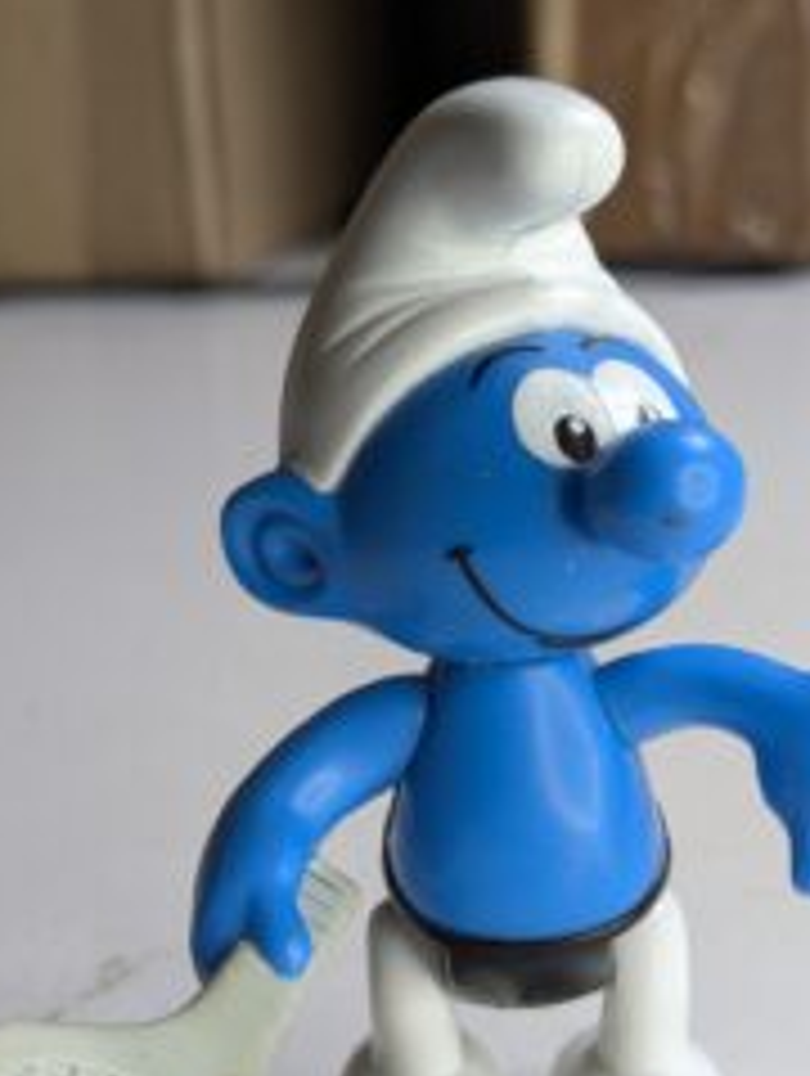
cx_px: 482
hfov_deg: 18.5
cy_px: 797
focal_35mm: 80
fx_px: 2489
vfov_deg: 24.1
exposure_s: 1/235
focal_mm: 6.81
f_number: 1.85
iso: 40
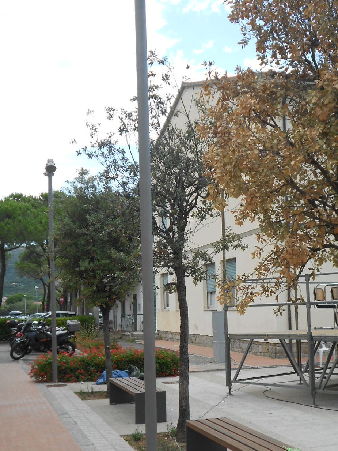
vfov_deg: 39.4
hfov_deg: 30.2
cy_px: 286
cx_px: 195
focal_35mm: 48
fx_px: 625
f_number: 3.9
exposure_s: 1/320
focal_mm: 6.9
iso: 80
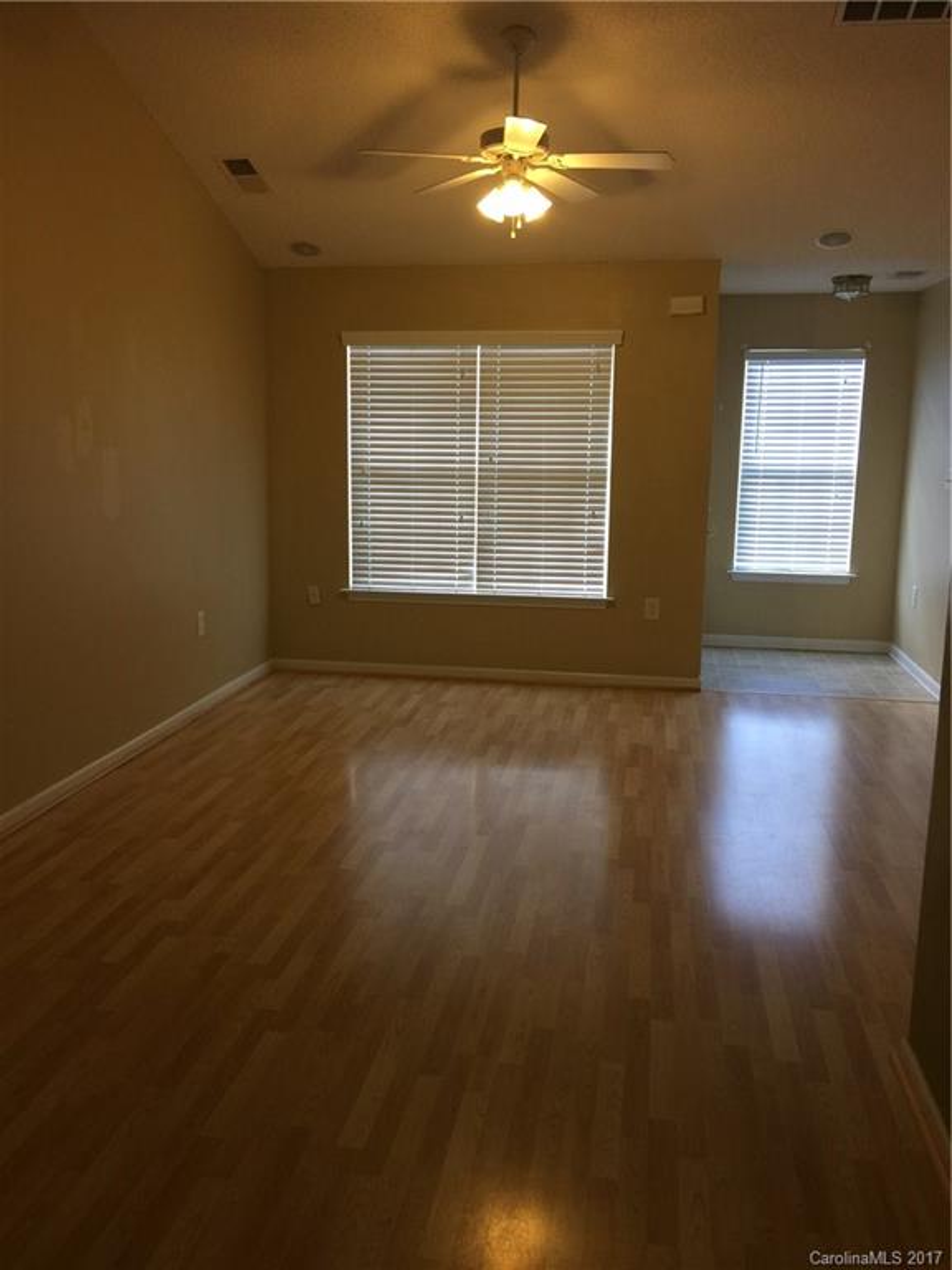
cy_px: 635
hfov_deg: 48.2
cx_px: 476
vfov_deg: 61.7
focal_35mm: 29
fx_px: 1063
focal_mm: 4.15
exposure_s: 1/15
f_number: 2.2
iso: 40
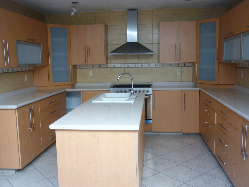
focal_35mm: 34
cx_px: 121
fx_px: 245
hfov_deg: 54.0
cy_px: 93
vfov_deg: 41.8
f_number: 2.8
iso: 160
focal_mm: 5.5
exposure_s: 1/60
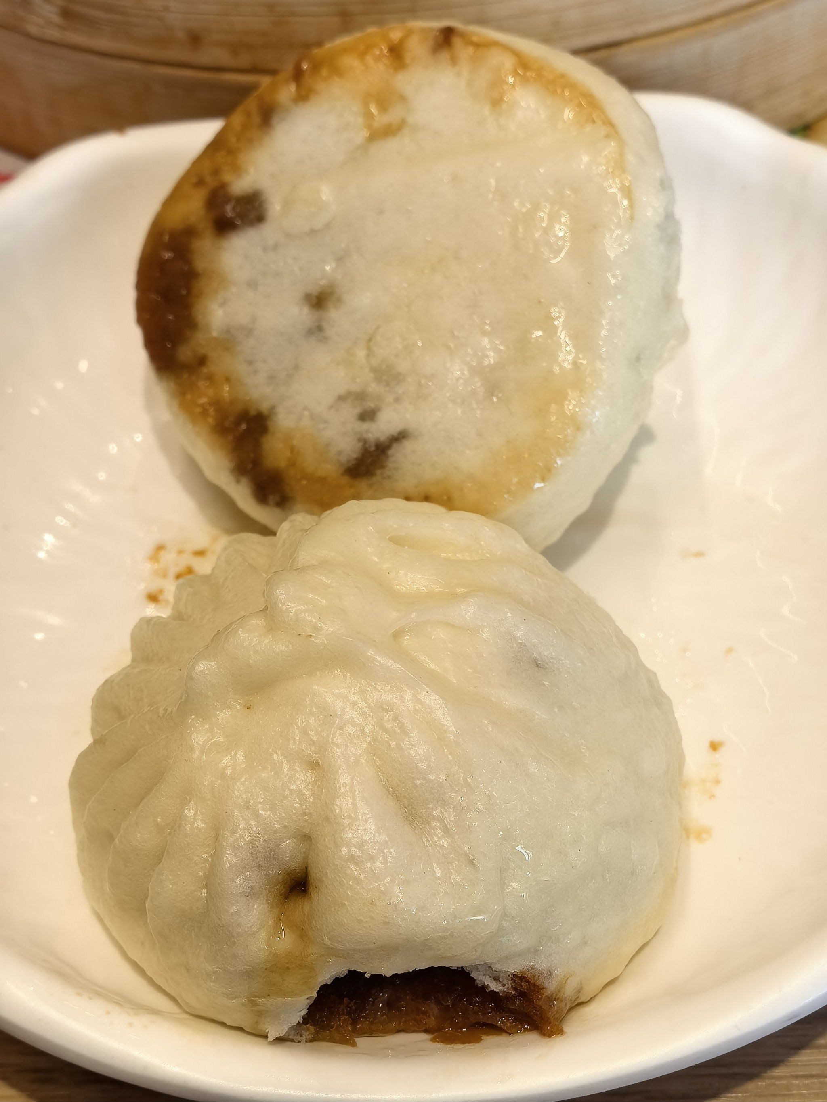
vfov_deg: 36.2
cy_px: 551
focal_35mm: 53
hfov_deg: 27.5
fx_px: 1688
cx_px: 414
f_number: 2.8
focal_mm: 6.98
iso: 125
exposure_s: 1/100
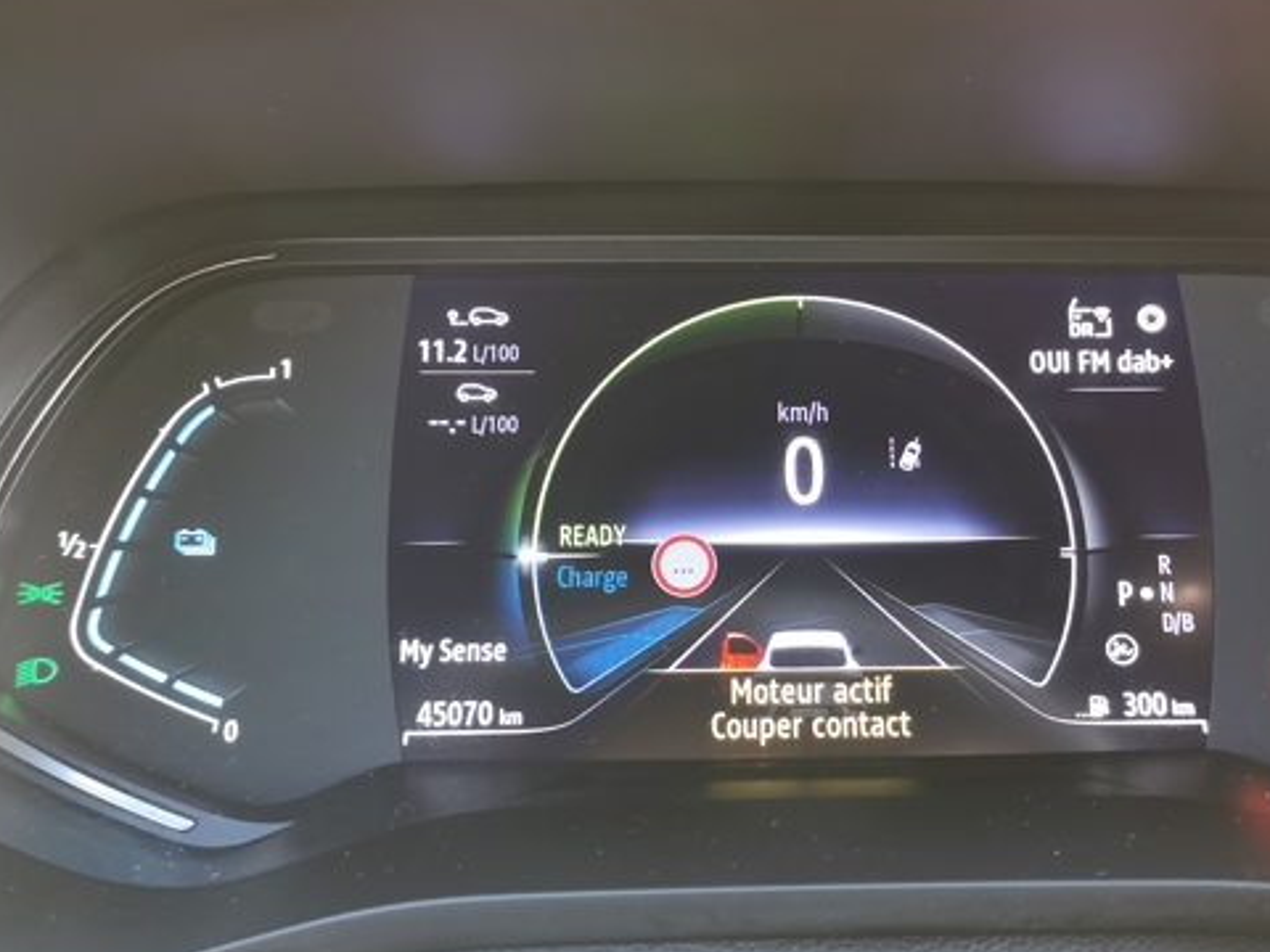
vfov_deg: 32.2
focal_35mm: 45
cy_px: 460
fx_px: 1651
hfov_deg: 41.8
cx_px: 775
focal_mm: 5.58
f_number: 1.8
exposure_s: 1/50
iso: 320
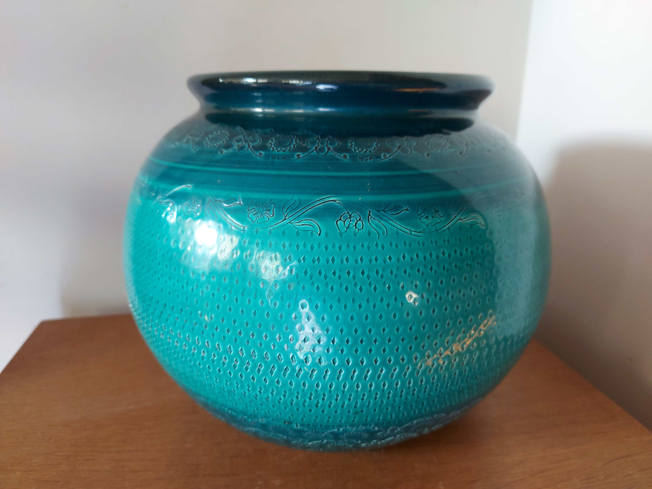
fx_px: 452
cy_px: 244
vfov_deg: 56.8
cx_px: 326
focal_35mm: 24
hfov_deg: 71.6
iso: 160
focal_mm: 5.23
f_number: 1.8
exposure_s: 1/50
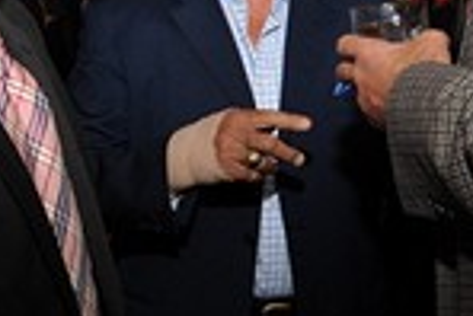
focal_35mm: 89
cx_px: 265
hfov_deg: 22.8
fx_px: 1170
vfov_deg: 15.1
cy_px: 0
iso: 1250
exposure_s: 1/60
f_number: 6.3
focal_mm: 24
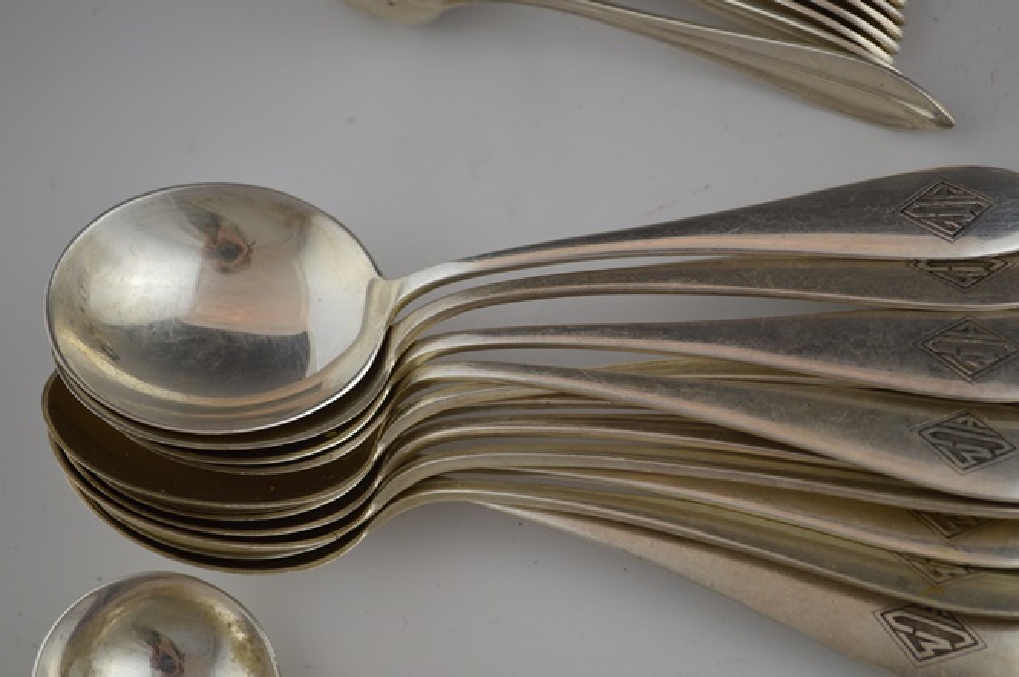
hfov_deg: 29.3
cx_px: 510
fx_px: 1951
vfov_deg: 19.7
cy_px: 338
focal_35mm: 69
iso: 400
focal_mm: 46
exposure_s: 1/60
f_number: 5.3
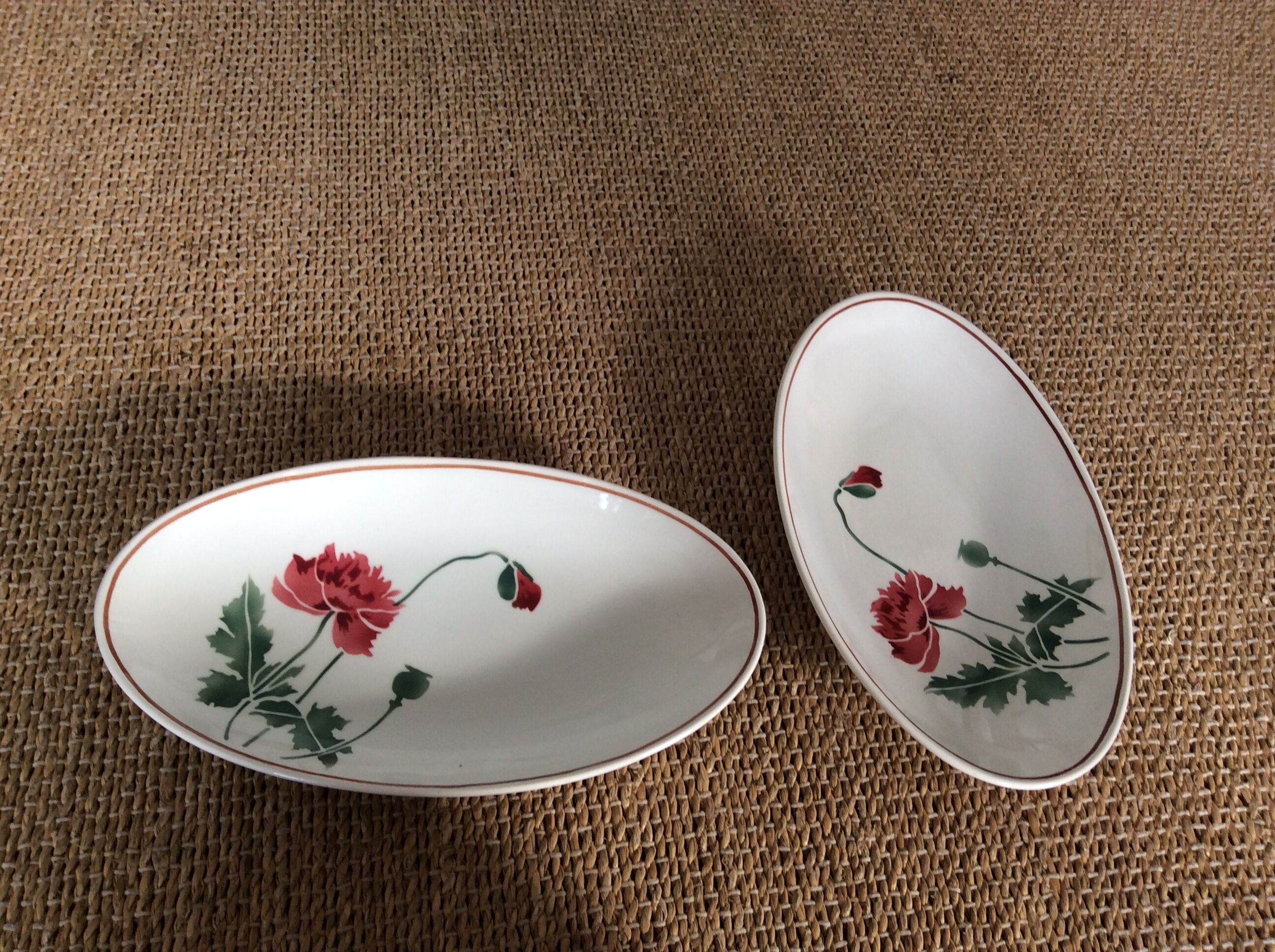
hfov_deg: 56.9
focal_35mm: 32
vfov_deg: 44.1
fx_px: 1177
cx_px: 638
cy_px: 476
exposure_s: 1/50
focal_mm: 3.3
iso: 40
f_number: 2.4
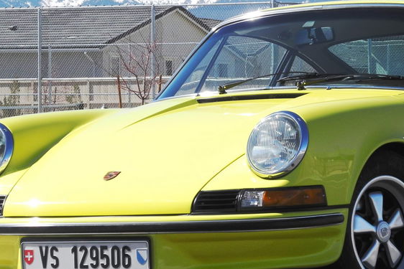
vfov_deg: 6.9
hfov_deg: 10.3
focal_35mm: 199
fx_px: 2234
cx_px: 282
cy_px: 154
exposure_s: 1/1100
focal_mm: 22.5
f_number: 4.5
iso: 100
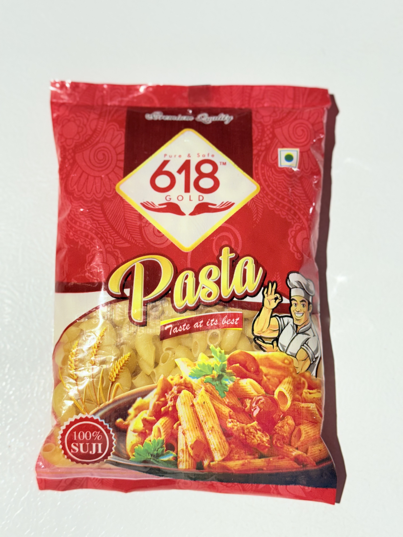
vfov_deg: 39.7
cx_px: 202
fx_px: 745
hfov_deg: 30.3
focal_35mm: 48
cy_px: 268
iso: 100
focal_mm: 6.76
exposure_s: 1/50
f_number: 1.78
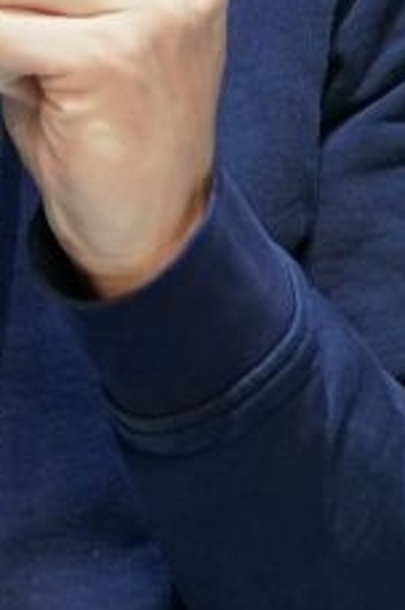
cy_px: 178
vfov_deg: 1.3
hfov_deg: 0.9
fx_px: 26640
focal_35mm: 1574
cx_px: -168
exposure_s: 1/250
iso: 500
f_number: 2.8
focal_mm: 200
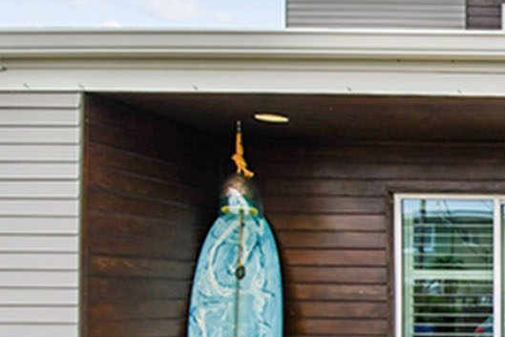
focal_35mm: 51
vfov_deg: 25.1
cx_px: 729
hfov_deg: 28.1
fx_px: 716
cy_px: 342
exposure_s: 1/200
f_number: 7.1
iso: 100
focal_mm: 10
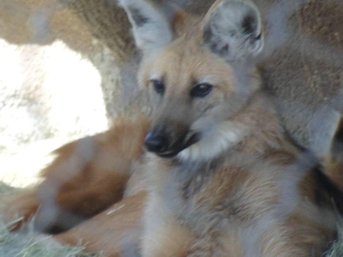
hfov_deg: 3.7
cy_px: 82
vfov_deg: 2.7
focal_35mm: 541
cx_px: 228
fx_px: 5360
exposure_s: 1/60
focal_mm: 46.8
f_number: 5.9
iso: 200
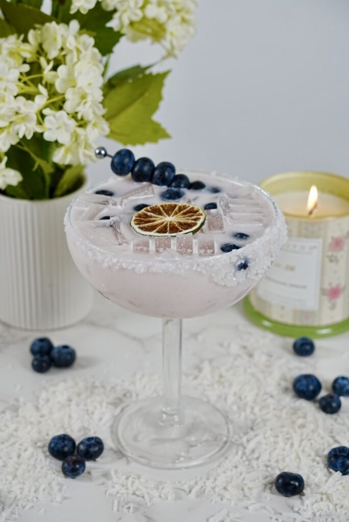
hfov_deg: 18.2
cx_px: 174
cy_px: 261
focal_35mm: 75
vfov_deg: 27.0
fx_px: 1089
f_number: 5
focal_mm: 50
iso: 200
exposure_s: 1/50
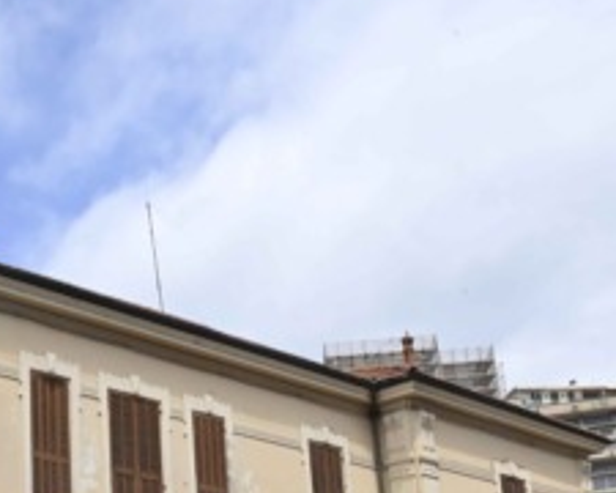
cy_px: 408
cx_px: -79
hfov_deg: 26.9
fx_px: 1167
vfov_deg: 23.4
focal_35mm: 64
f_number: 16
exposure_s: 1/1000
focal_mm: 24
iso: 1600
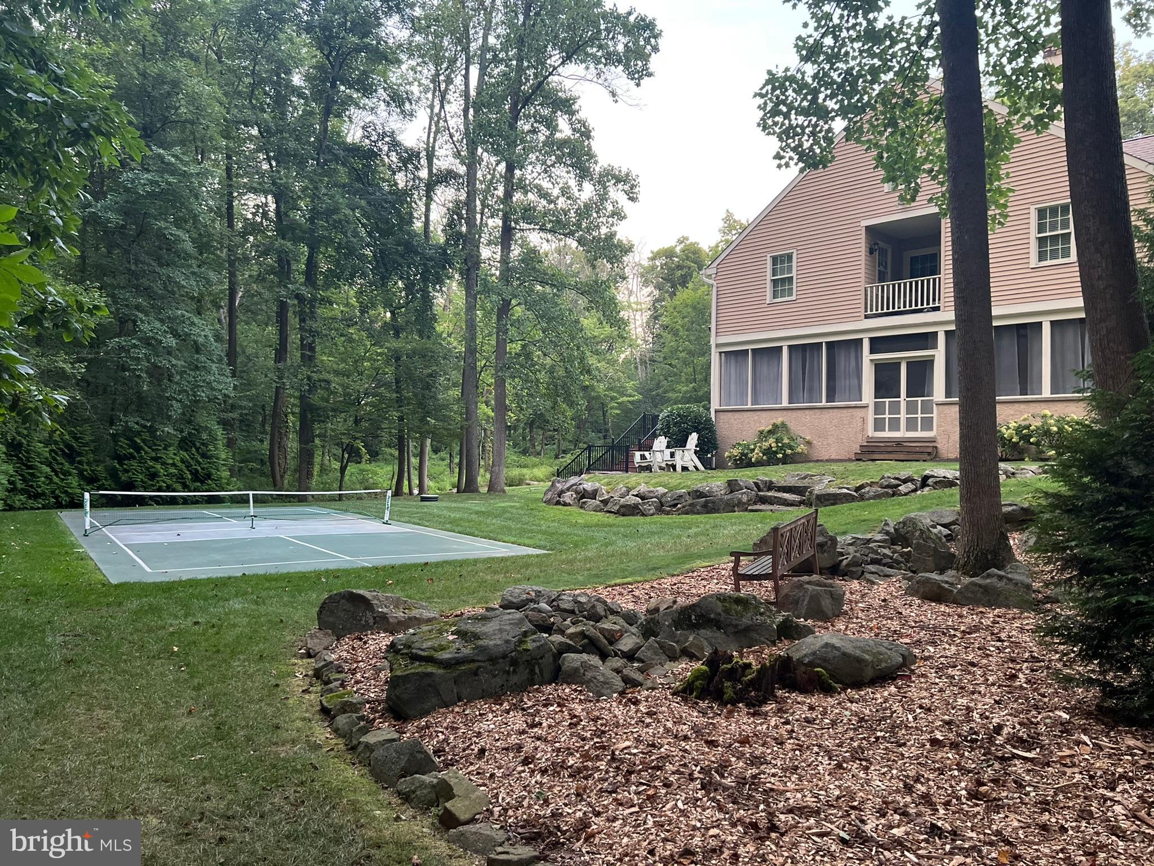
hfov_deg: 67.3
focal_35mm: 26
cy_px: 433
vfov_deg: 53.1
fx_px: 867
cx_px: 577
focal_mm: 5.7
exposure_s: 1/60
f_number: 1.5
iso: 320
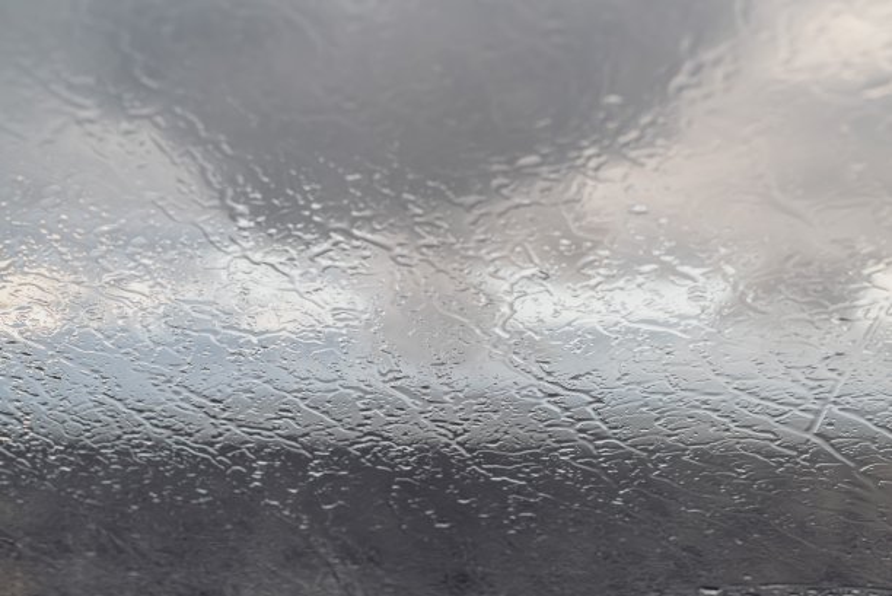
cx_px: 446
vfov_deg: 27.0
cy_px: 298
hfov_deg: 39.6
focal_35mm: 50
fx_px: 1240
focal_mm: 50
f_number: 6.3
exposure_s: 1/125
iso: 400
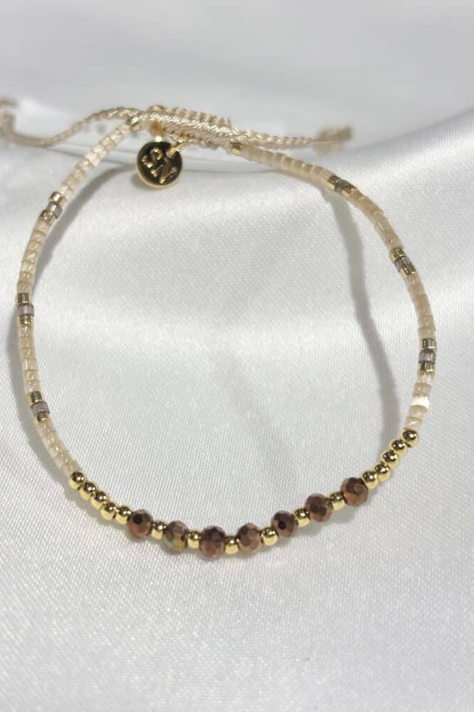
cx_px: 217
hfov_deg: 24.6
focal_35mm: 55
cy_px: 356
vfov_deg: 36.3
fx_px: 1087
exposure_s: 1/349
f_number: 1.6
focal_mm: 5.96
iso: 32
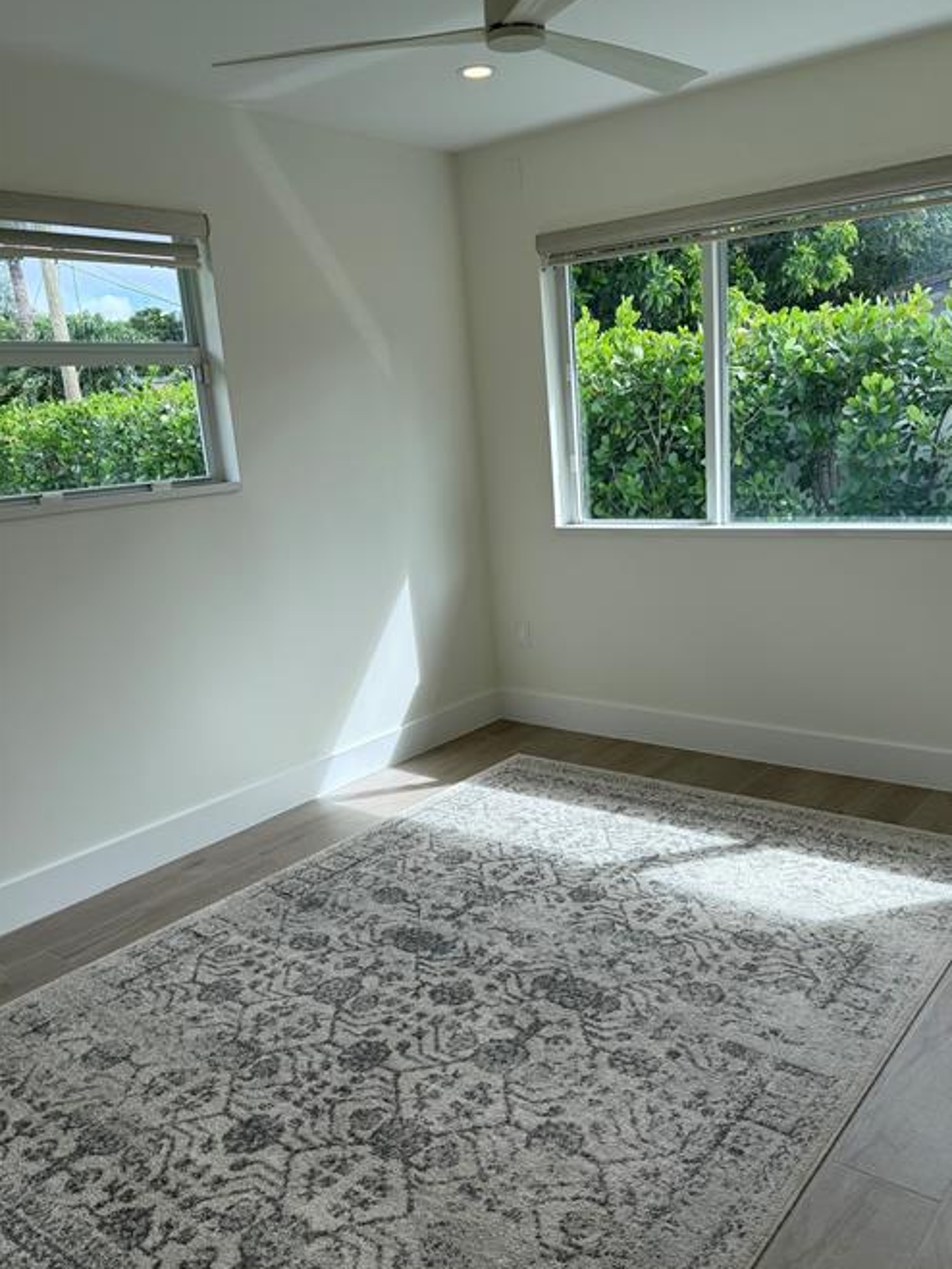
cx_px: 551
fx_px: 1026
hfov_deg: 49.6
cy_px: 667
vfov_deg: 63.4
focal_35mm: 28
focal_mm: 6.76
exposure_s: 1/1018
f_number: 1.78
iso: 80
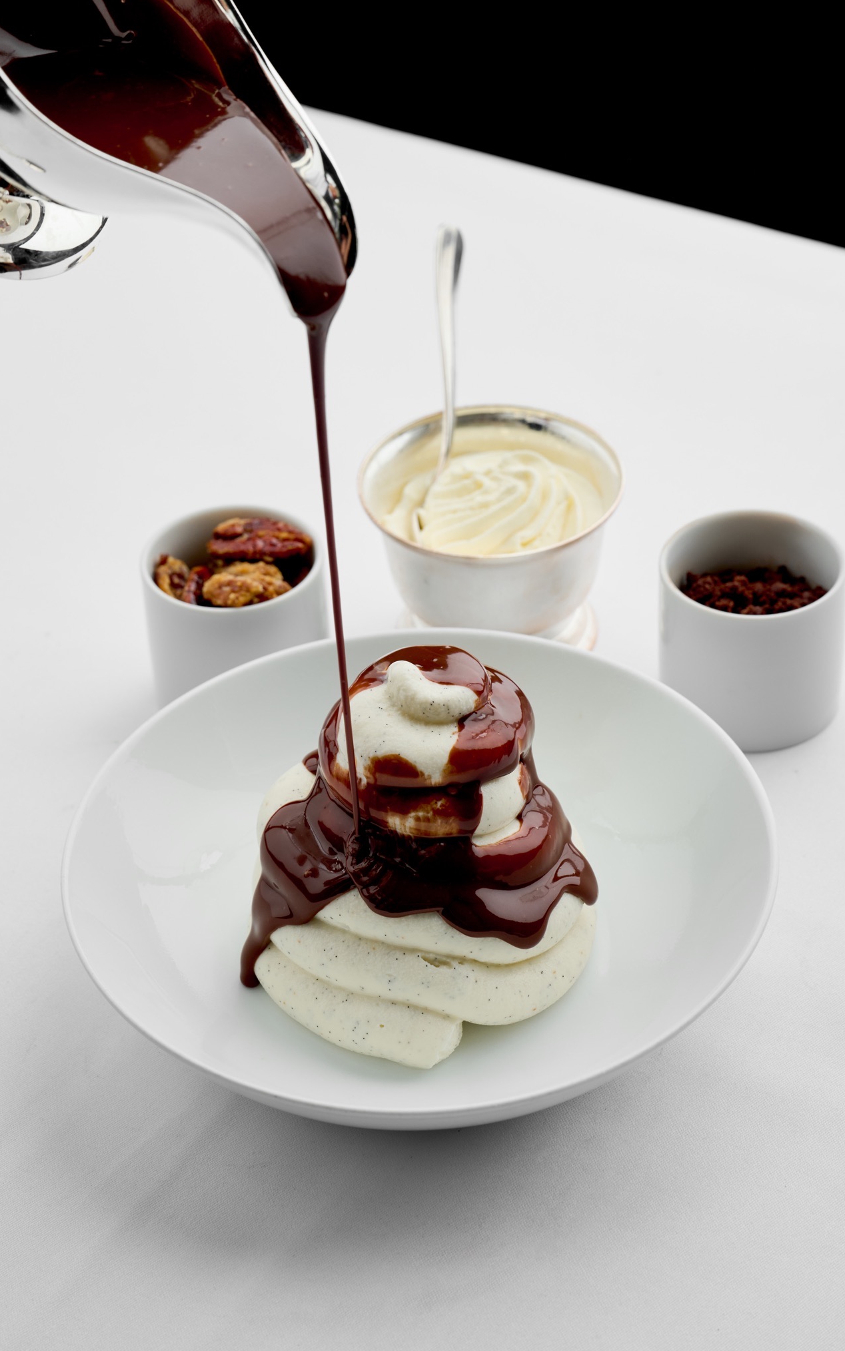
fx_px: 2653
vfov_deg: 28.6
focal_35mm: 72
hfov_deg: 18.1
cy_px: 676
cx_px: 416
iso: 125
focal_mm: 70
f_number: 8
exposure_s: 1/160
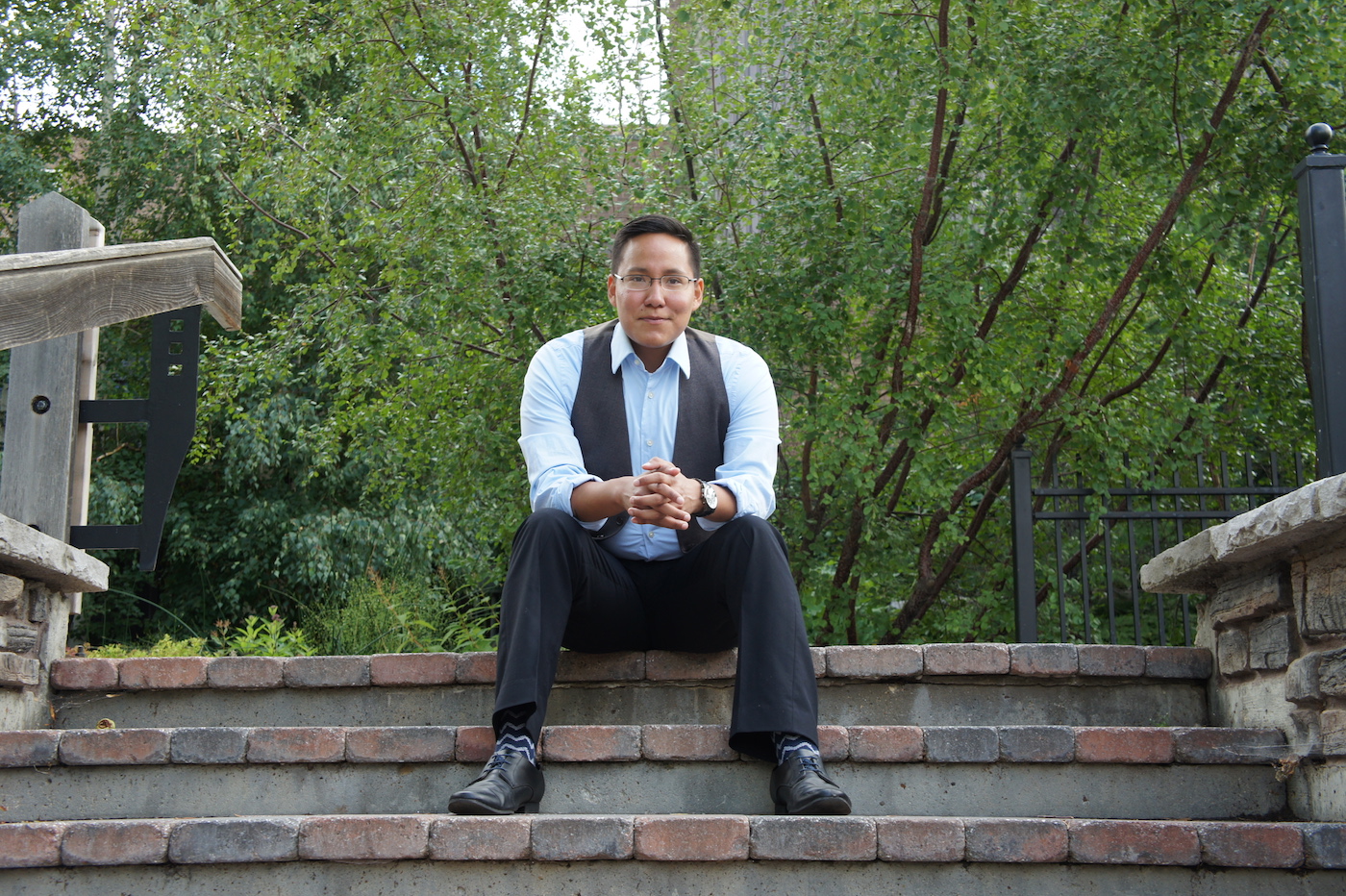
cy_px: 448
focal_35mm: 45
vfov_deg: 29.8
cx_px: 673
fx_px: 1682
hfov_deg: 43.6
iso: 200
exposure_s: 1/100
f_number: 5.6
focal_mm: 30
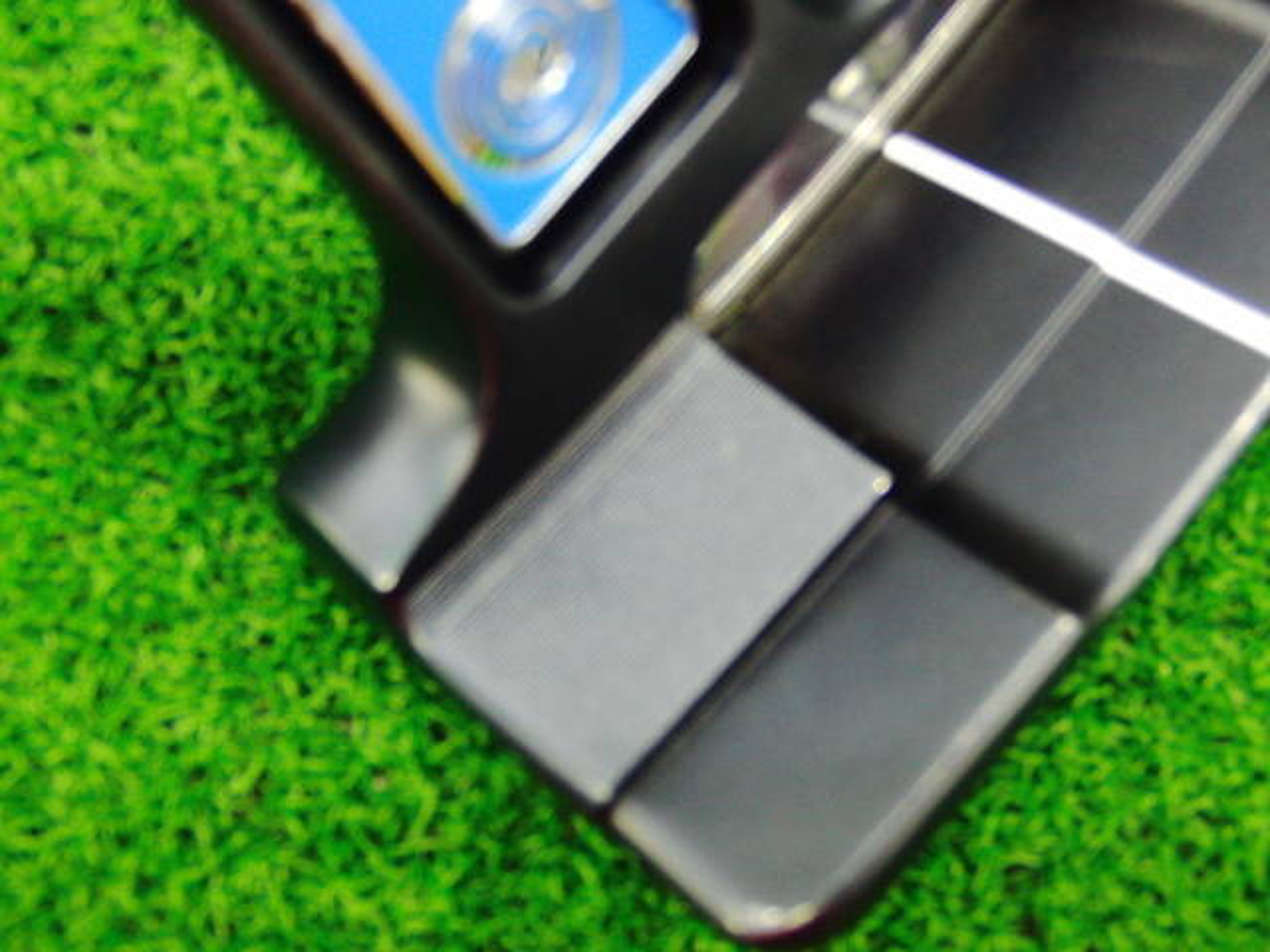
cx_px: 635
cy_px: 476
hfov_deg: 50.1
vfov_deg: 38.7
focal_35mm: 37
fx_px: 1357
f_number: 3.6
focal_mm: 6.42
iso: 400
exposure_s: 1/20
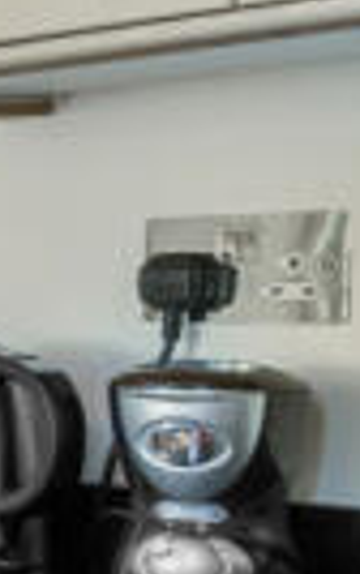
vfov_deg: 18.4
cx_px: -1740
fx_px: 1768
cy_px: 302
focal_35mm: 113
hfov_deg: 5.4
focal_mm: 14.5
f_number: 16
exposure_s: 2.5
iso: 200
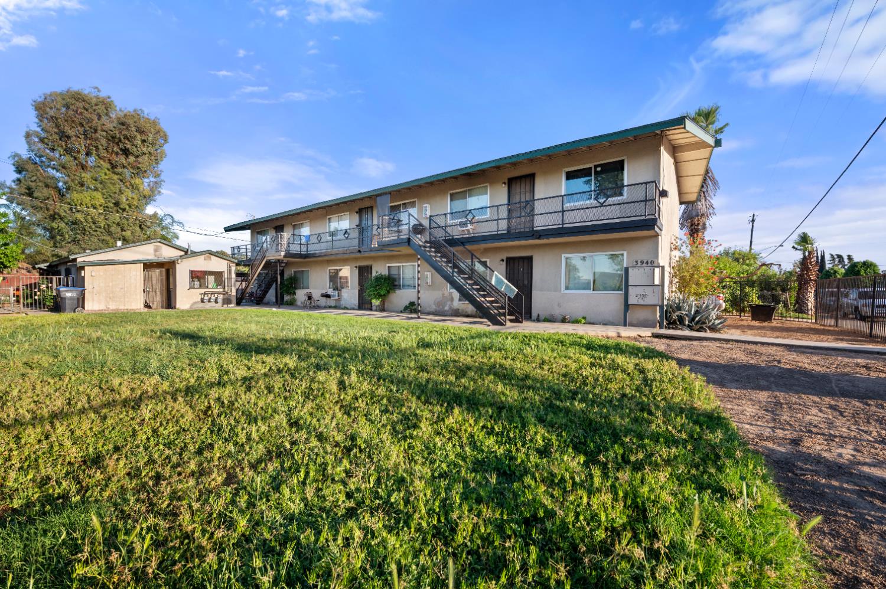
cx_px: 443
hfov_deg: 104.3
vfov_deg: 81.1
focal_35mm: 14
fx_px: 344
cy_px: 294
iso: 250
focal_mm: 14
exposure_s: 1/50
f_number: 9
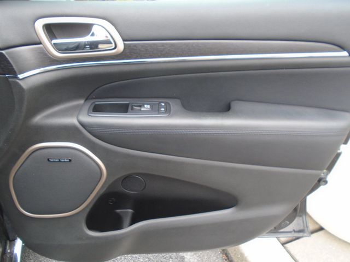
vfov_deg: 53.1
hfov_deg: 67.3
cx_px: 175
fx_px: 263
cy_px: 131
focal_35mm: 26
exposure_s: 1/30
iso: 100
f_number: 3.2
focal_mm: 4.6
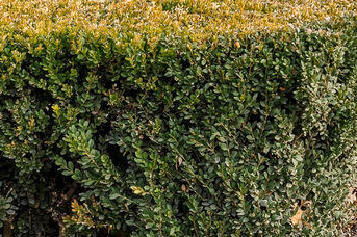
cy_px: -218
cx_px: 388
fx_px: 1199
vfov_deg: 10.5
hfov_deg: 16.5
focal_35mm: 121
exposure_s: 1/200
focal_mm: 24
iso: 200
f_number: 9
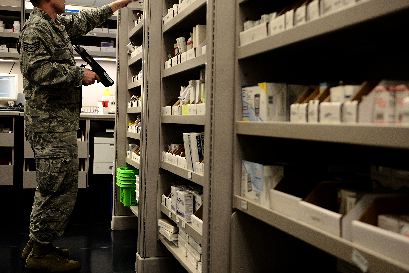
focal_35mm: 50
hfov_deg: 39.5
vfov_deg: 27.0
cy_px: 126
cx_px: 224
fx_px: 568
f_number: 2.8
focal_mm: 38
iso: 1000
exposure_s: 1/125
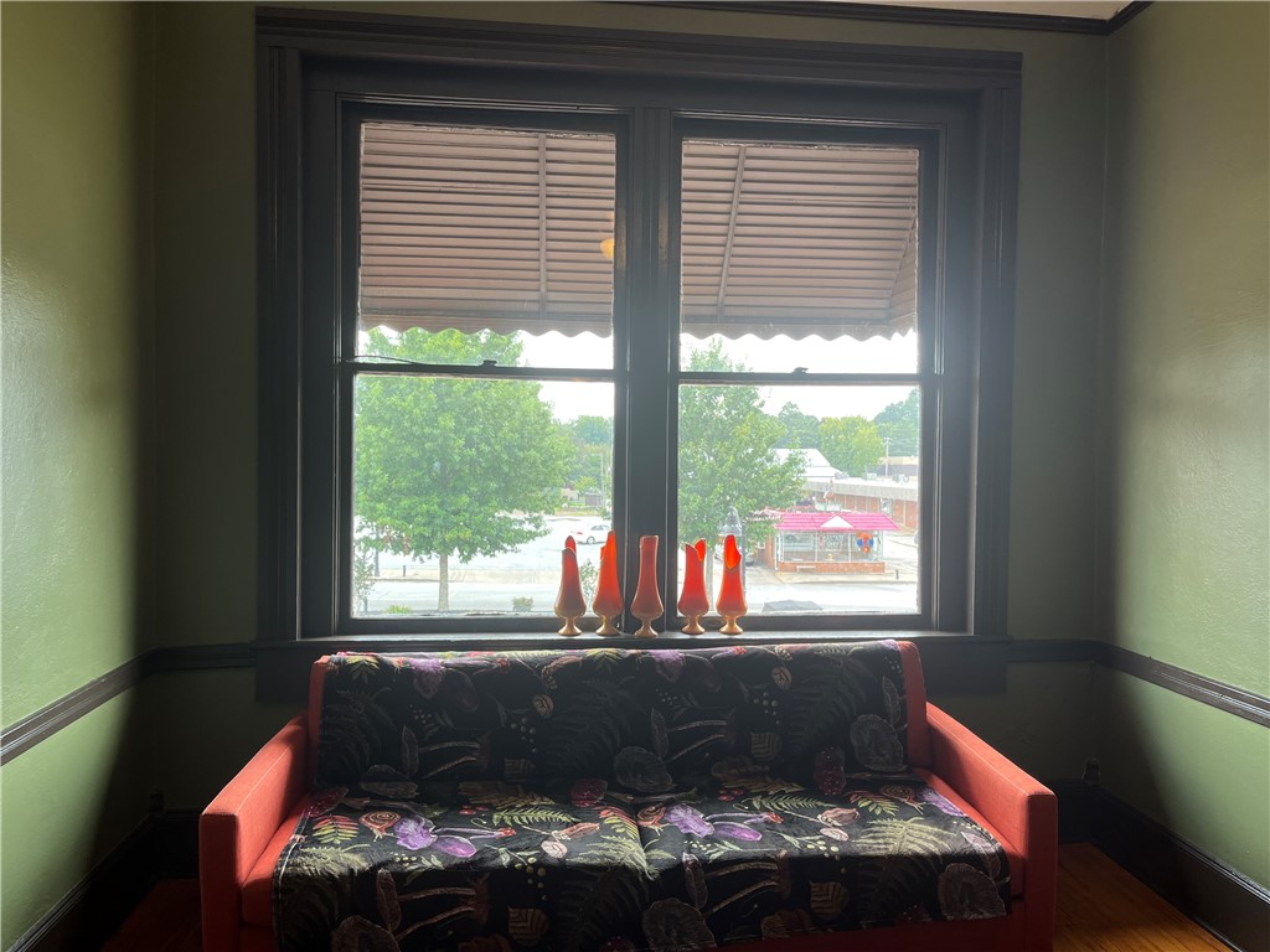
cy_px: 476
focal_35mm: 26
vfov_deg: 53.1
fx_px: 954
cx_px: 635
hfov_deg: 67.3
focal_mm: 5.1
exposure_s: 1/127
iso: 32
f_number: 1.6
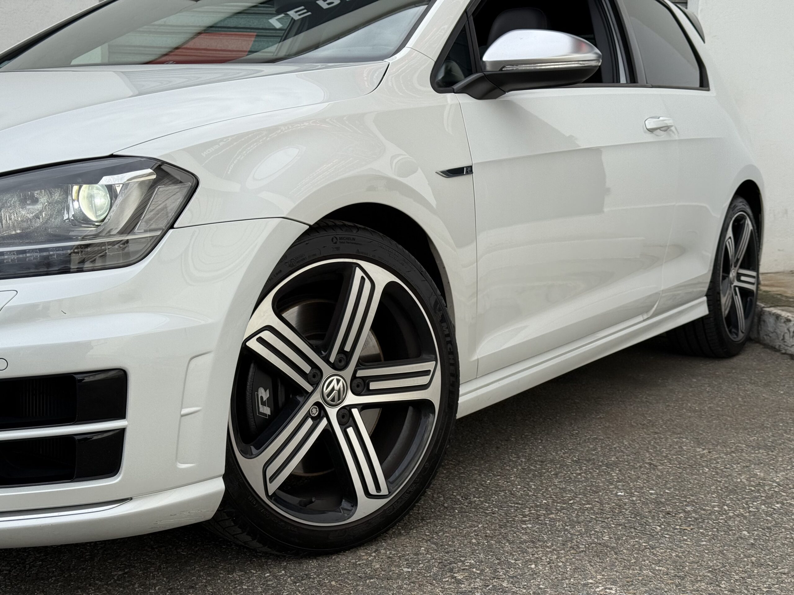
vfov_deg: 30.3
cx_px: 397
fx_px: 1101
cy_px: 298
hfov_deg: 39.7
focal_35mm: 48
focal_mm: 6.76
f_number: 1.78
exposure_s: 1/1513
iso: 64
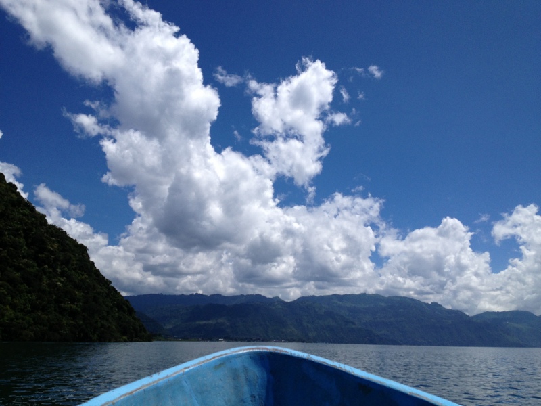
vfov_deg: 40.7
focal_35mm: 35
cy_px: 203
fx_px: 547
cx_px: 270
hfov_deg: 52.6
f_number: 2.4
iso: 50
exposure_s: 1/4255
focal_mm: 4.28
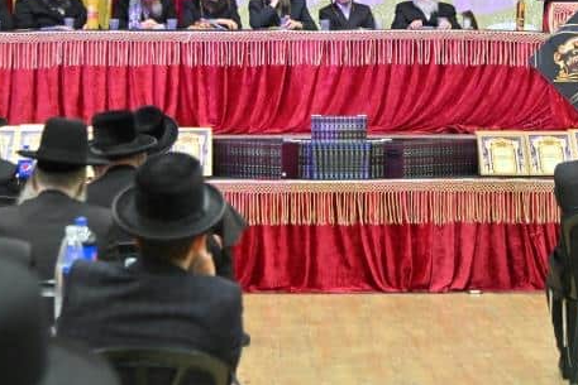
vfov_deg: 9.8
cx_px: 372
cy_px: -30
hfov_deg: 14.7
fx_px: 2232
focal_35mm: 139
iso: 1000
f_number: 4
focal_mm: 62
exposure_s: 1/200
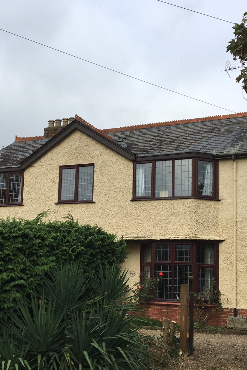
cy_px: 201
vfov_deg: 40.3
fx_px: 504
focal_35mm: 49
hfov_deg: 27.5
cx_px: 108
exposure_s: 1/1183
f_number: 2.2
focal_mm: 4.15
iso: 25
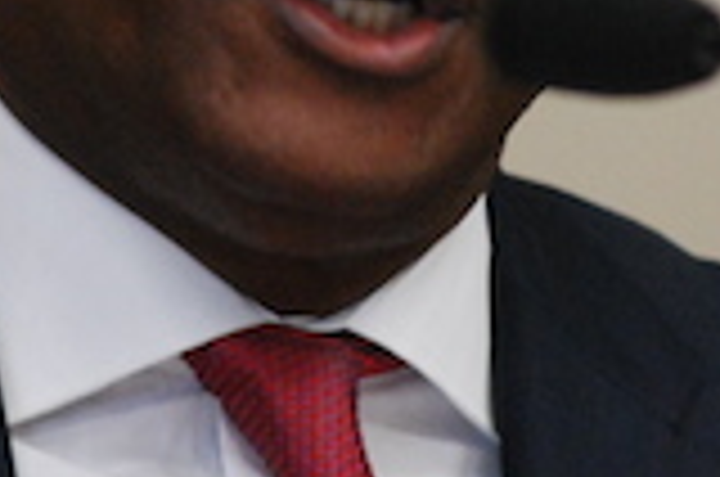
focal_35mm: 720
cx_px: 346
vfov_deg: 1.9
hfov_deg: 2.9
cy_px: -207
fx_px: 14371
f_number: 5
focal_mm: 116
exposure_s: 1/50
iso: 1400
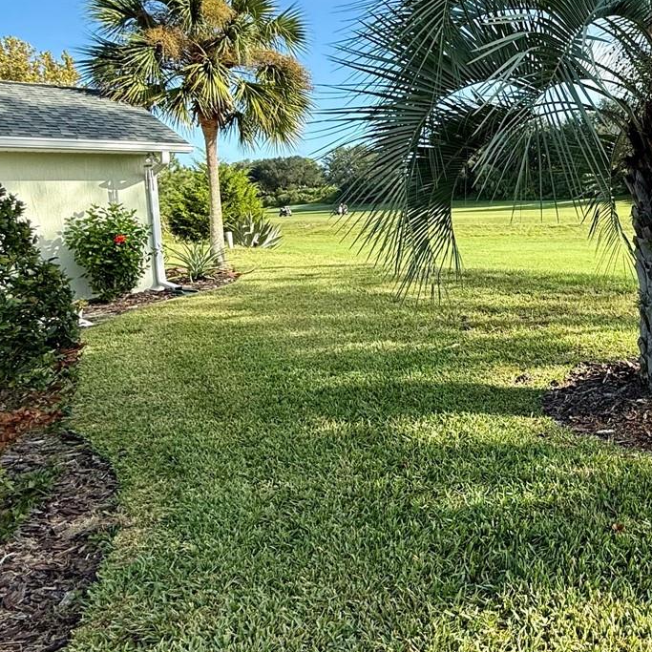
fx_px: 618
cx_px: 565
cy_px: 246
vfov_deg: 55.0
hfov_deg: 50.4
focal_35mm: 29
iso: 50
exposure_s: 1/518
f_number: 2.2
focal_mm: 2.22
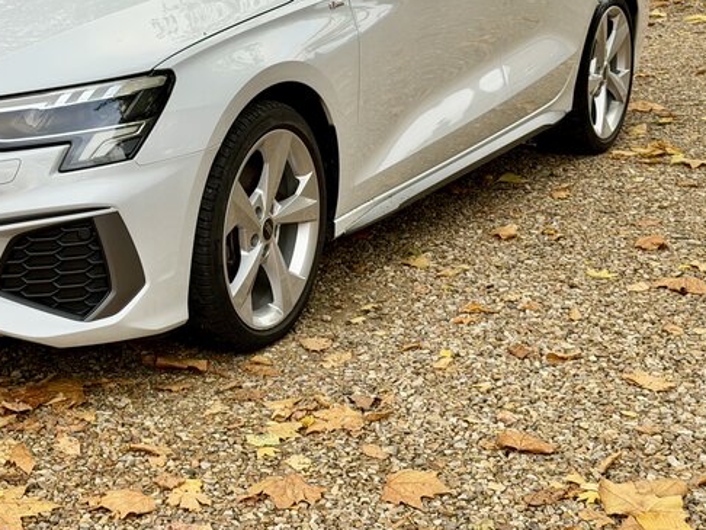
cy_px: 187
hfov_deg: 24.3
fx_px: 1612
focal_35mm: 79
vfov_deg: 18.6
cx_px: 142
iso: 64
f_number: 1.78
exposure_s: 1/264
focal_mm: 6.76
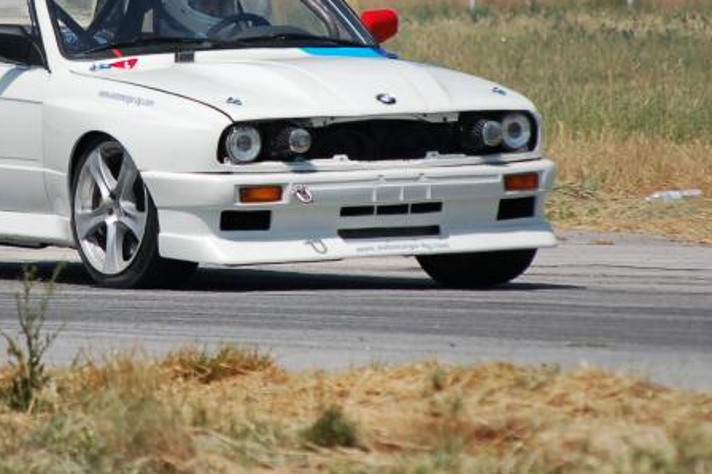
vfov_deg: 2.0
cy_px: 52
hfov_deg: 3.0
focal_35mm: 686
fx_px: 13557
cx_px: 183
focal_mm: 200
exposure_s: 1/1250
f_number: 5.6
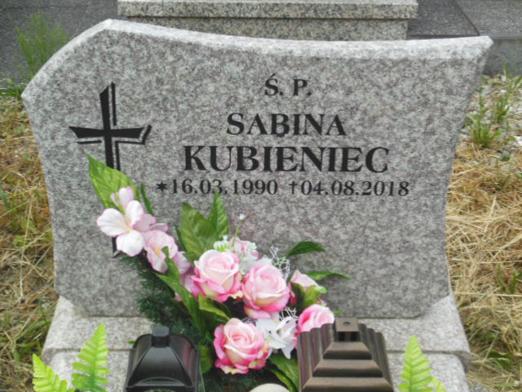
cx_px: 261
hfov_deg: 33.8
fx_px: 860
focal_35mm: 57
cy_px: 196
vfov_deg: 25.7
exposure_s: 1/250
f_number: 4.1
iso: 125
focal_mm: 10.2
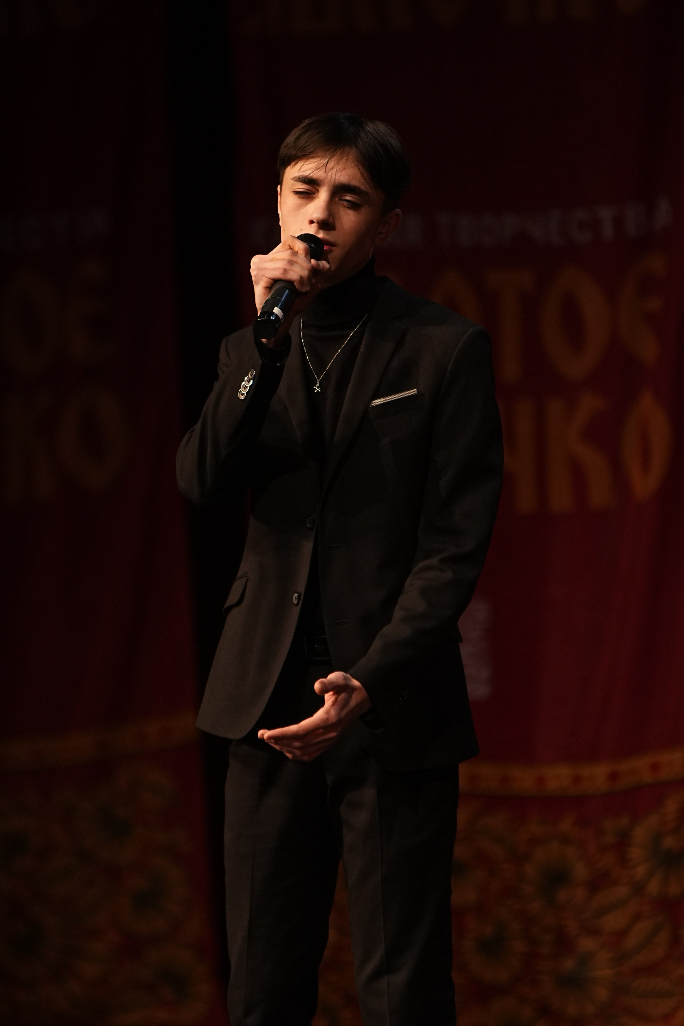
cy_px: 513
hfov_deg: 4.6
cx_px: 342
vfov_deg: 6.9
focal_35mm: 300
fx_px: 8549
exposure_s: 1/320
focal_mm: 200
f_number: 2.8
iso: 1250
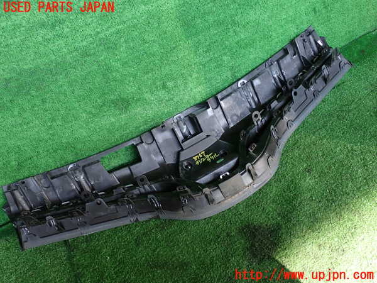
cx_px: 188
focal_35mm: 30
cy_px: 142
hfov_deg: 60.0
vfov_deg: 46.8
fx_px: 327
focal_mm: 5.4
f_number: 3.2
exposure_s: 1/60
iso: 100
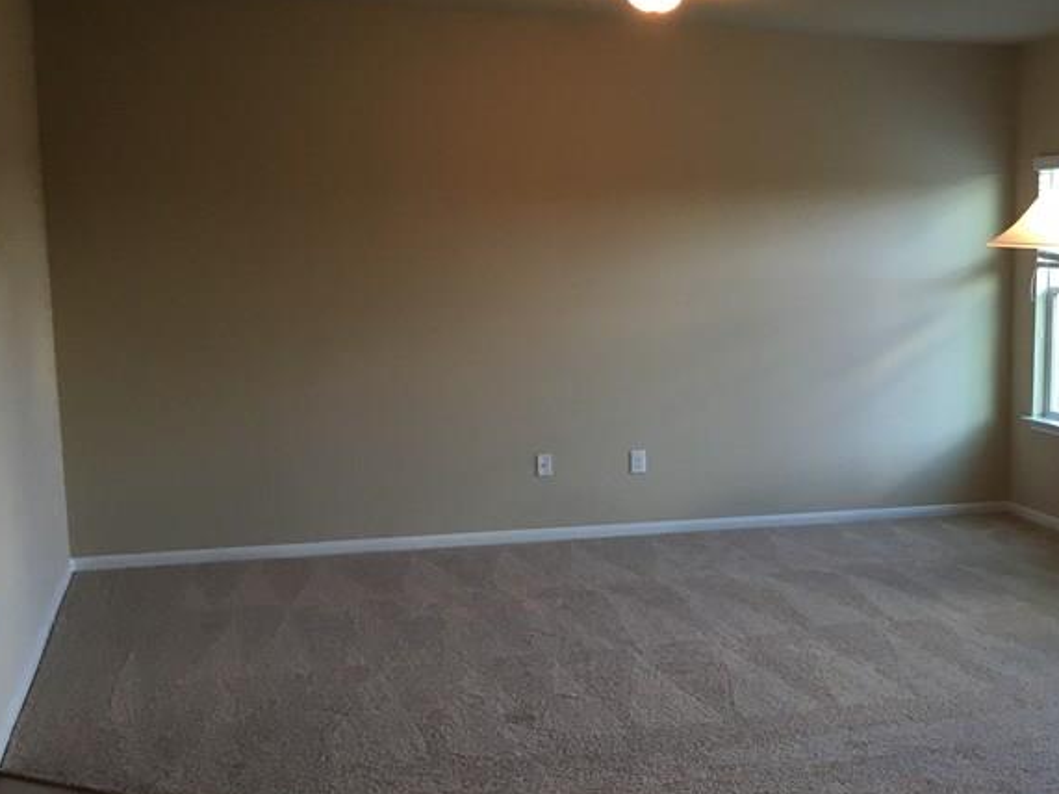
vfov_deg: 27.9
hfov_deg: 35.0
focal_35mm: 52
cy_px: 486
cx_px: 927
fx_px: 1590
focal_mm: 4.15
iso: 50
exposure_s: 1/30
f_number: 2.2
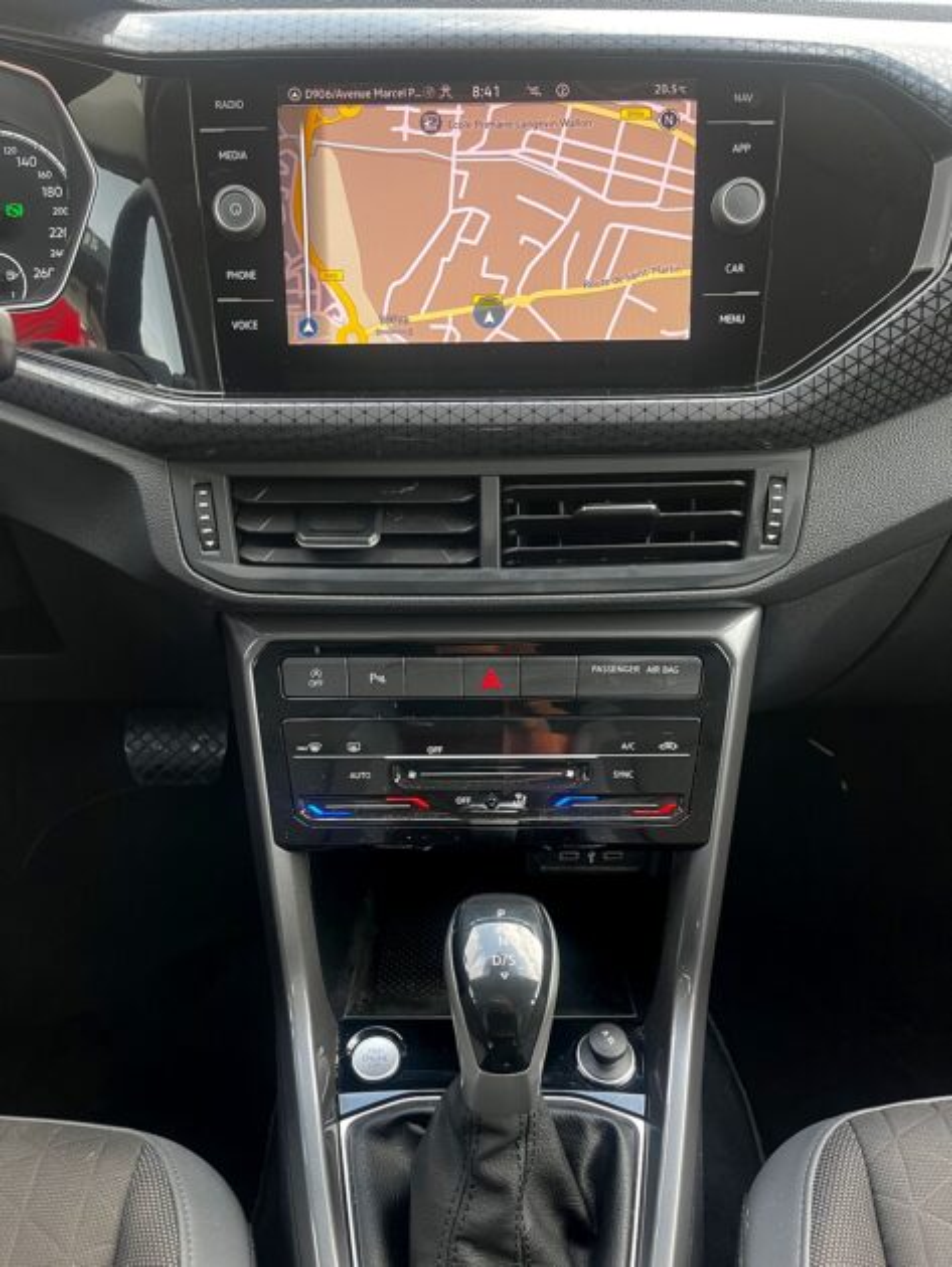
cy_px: 634
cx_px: 476
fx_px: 953
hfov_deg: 53.1
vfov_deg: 67.3
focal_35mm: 26
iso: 125
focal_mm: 5.1
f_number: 1.6
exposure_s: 1/94
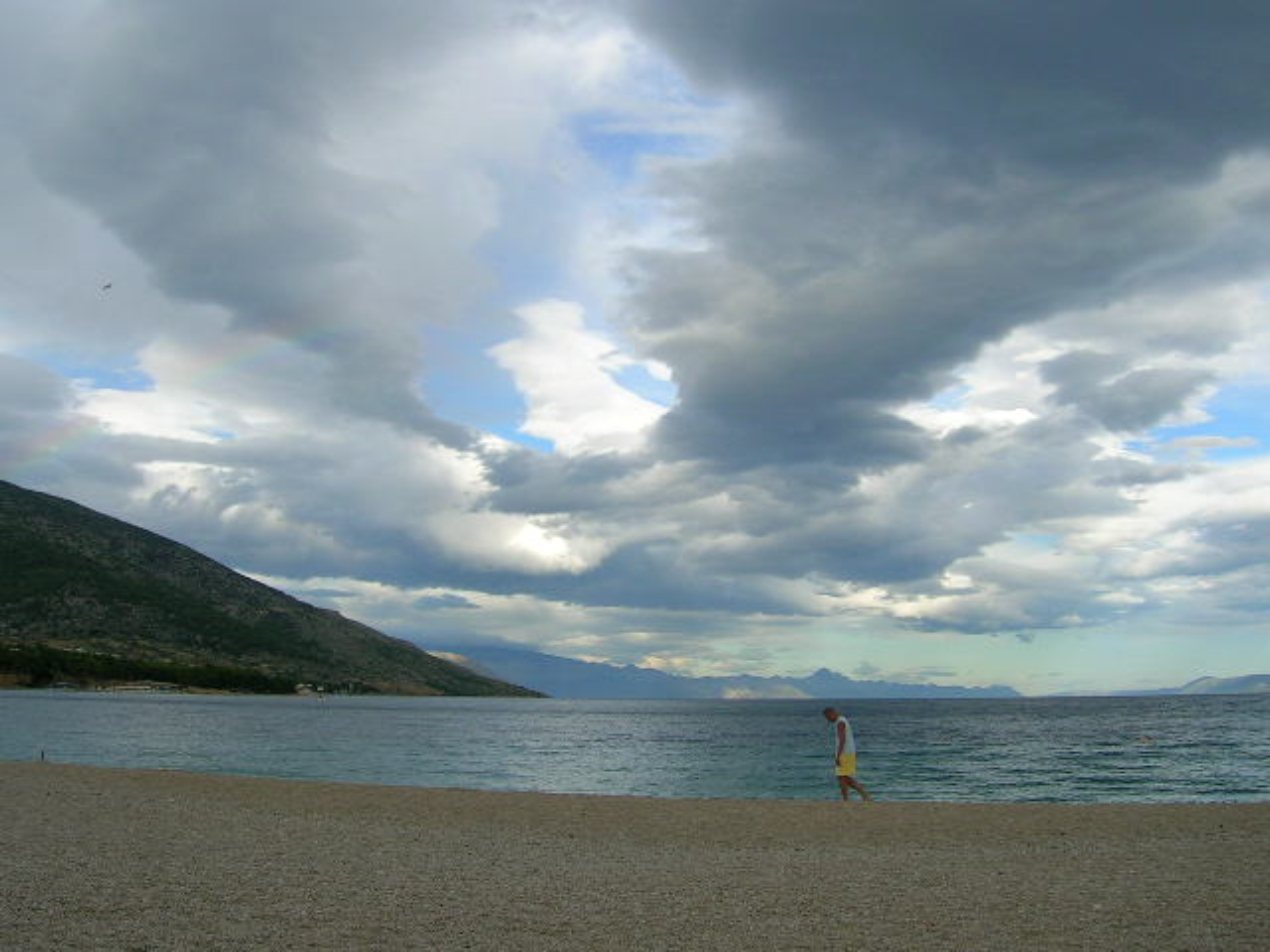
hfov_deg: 52.6
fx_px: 1284
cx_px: 635
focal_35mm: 35
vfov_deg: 40.7
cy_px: 476
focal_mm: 5.4
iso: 50
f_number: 4.8
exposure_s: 1/362
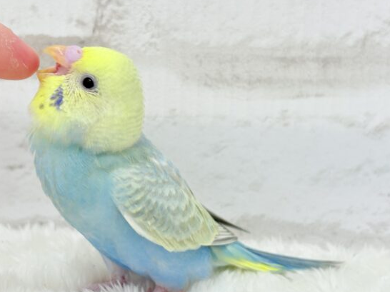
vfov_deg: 24.0
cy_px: 139
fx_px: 687
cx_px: 168
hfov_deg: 31.7
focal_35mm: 61
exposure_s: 1/50
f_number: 1.6
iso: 50
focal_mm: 5.96
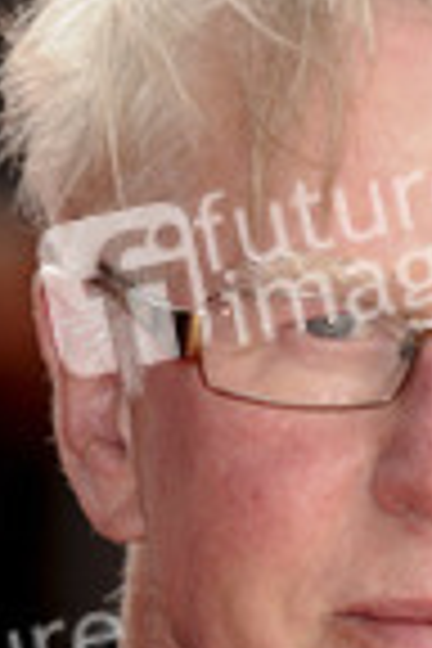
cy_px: 495
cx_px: 403
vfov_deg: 3.7
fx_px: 10158
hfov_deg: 2.4
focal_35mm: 564
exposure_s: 1/200
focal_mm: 135
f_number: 5
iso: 320
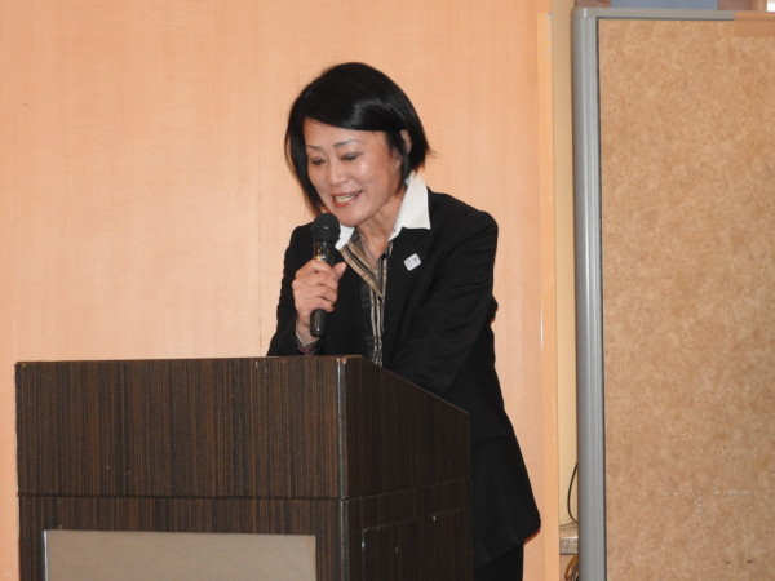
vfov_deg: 15.6
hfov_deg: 20.7
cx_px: 388
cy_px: 290
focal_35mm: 95
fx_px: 2127
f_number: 4.8
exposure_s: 1/60
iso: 360
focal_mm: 17
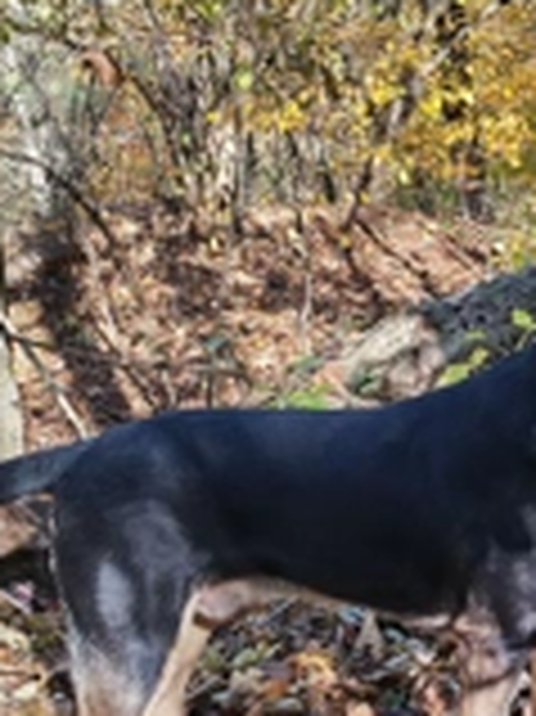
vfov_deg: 28.5
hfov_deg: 21.1
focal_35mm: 68
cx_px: 495
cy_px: 455
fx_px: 1406
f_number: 1.9
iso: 50
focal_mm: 6.12
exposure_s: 1/120
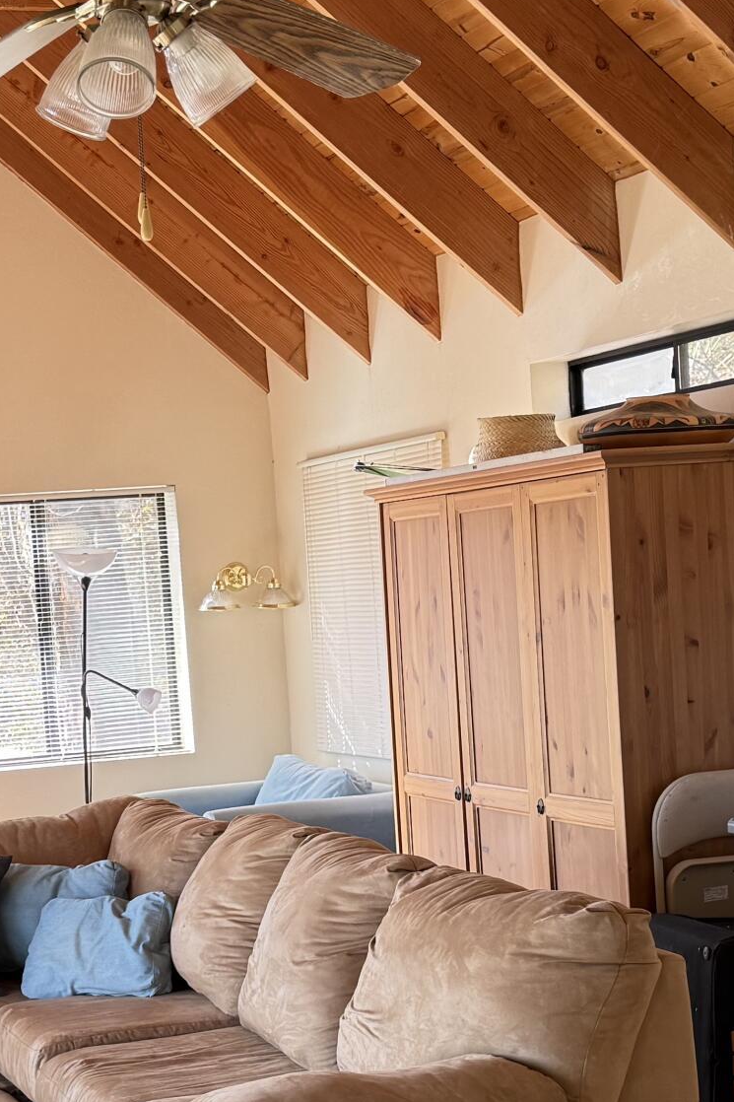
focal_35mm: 67
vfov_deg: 30.0
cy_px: 685
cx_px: 71
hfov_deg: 19.9
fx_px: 2050
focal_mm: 6.76
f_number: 1.78
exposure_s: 1/124
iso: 100
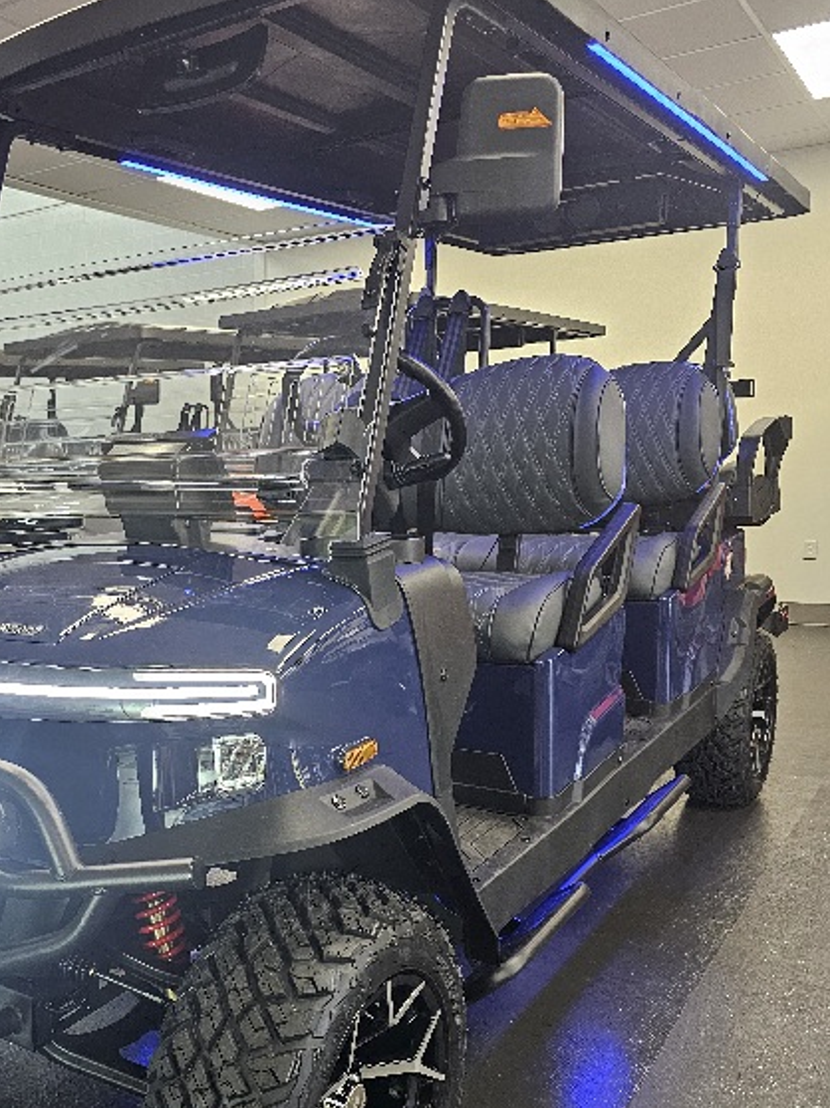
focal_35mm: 33
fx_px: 1056
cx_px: 240
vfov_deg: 55.0
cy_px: 659
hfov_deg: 42.0
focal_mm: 6.3
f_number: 1.7
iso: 320
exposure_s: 1/120
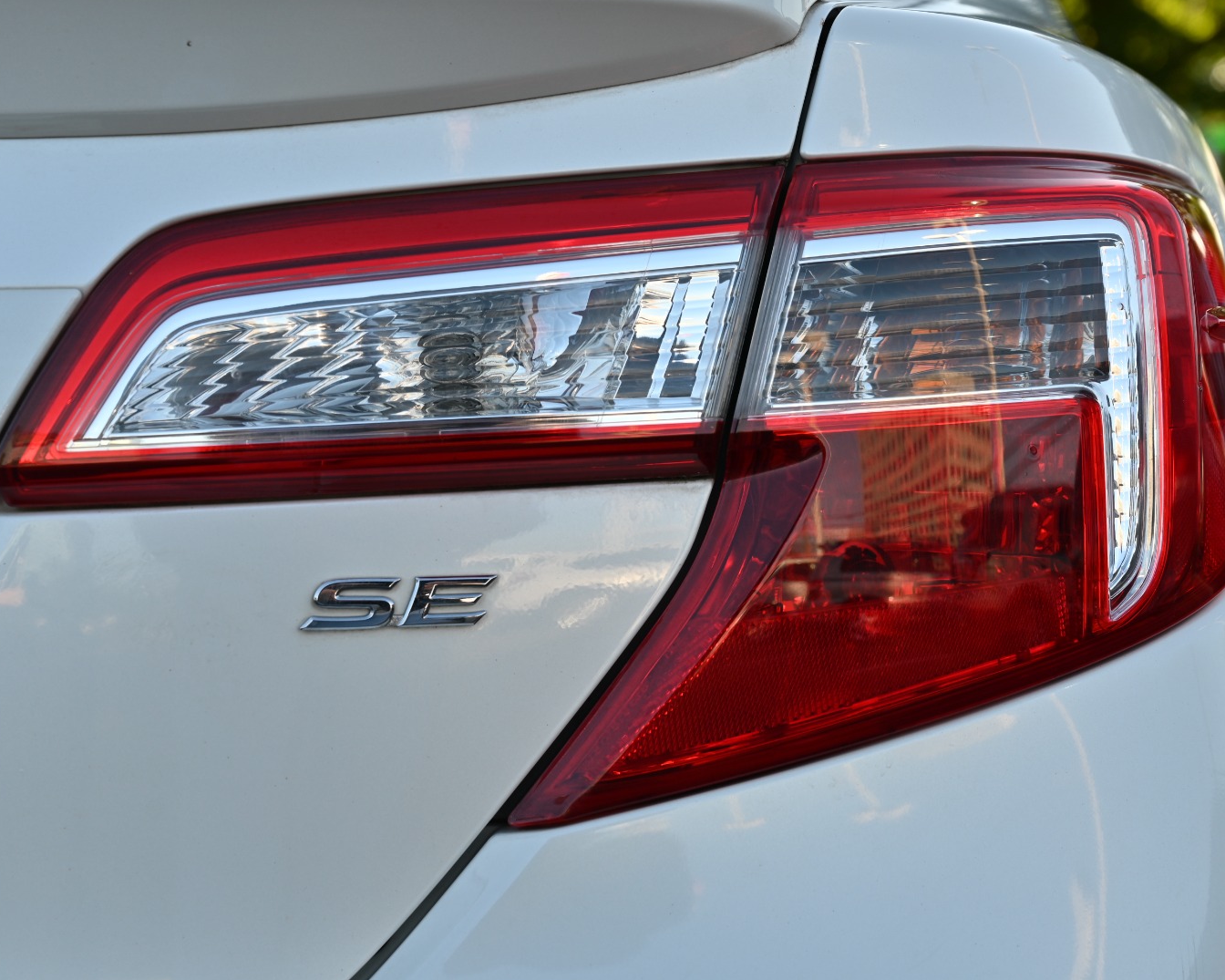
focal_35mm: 68
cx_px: 683
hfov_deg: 27.9
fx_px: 2465
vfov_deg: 22.5
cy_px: 489
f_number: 5.6
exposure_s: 1/250
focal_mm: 60
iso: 125
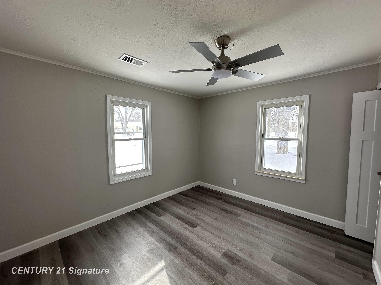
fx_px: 154
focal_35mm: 14
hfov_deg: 102.1
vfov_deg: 85.7
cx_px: 190
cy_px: 142
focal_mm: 2.22
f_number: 2.2
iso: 40
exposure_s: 1/131
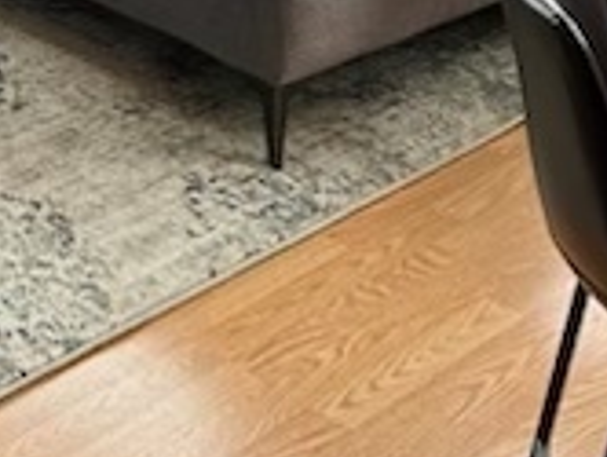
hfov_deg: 17.3
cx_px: -355
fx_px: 1756
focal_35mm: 100
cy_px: -366
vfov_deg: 13.3
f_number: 1.5
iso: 64
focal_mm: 5.7
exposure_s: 1/120
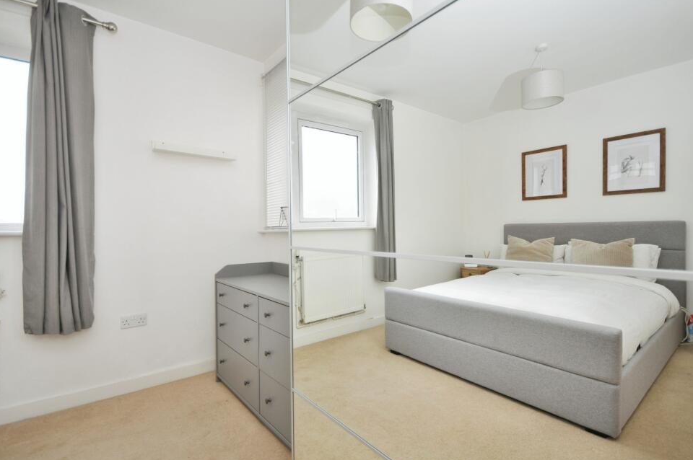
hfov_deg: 96.8
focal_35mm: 16
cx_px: 344
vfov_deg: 73.6
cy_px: 241
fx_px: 308
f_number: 5
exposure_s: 1/60
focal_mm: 10
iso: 200
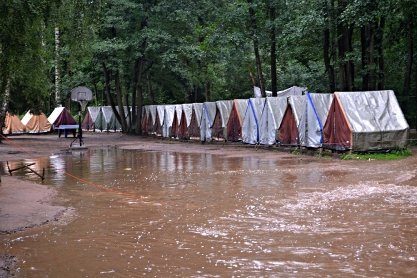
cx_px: 208
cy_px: 139
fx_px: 764
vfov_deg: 20.6
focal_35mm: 66
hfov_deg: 30.5
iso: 400
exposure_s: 1/20
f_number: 5.3
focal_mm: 44
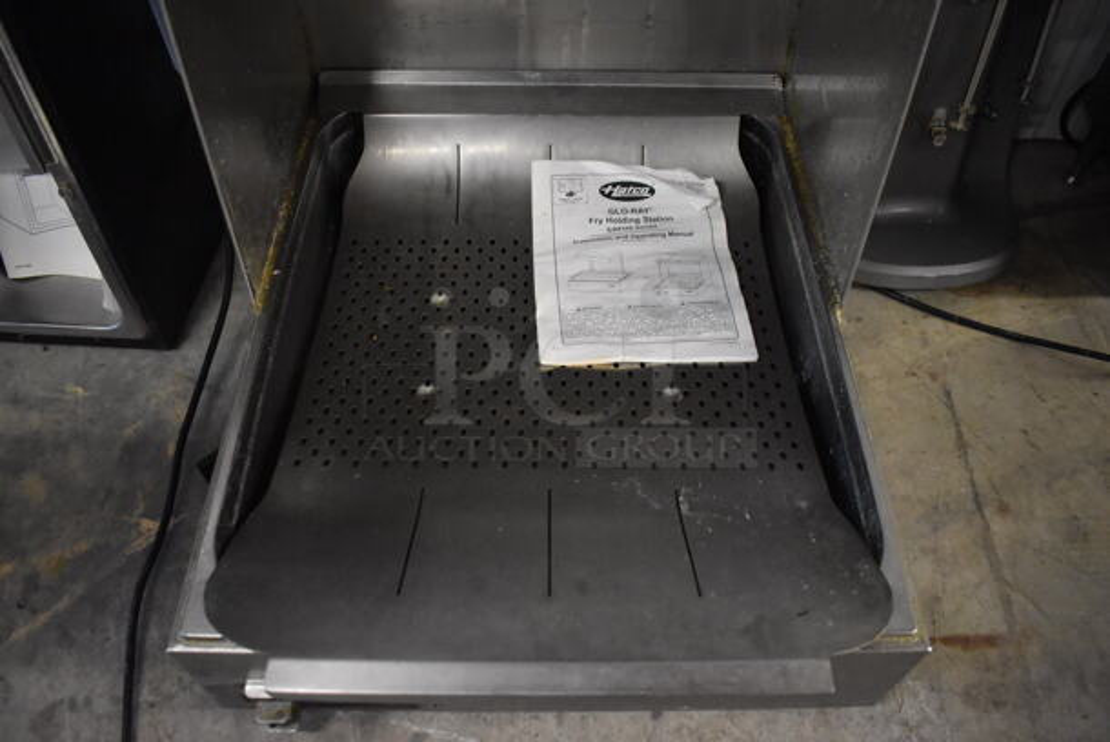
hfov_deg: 67.3
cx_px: 555
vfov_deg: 48.0
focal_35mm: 27
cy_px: 371
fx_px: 833
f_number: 3.5
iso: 4500
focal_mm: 18
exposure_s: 1/125
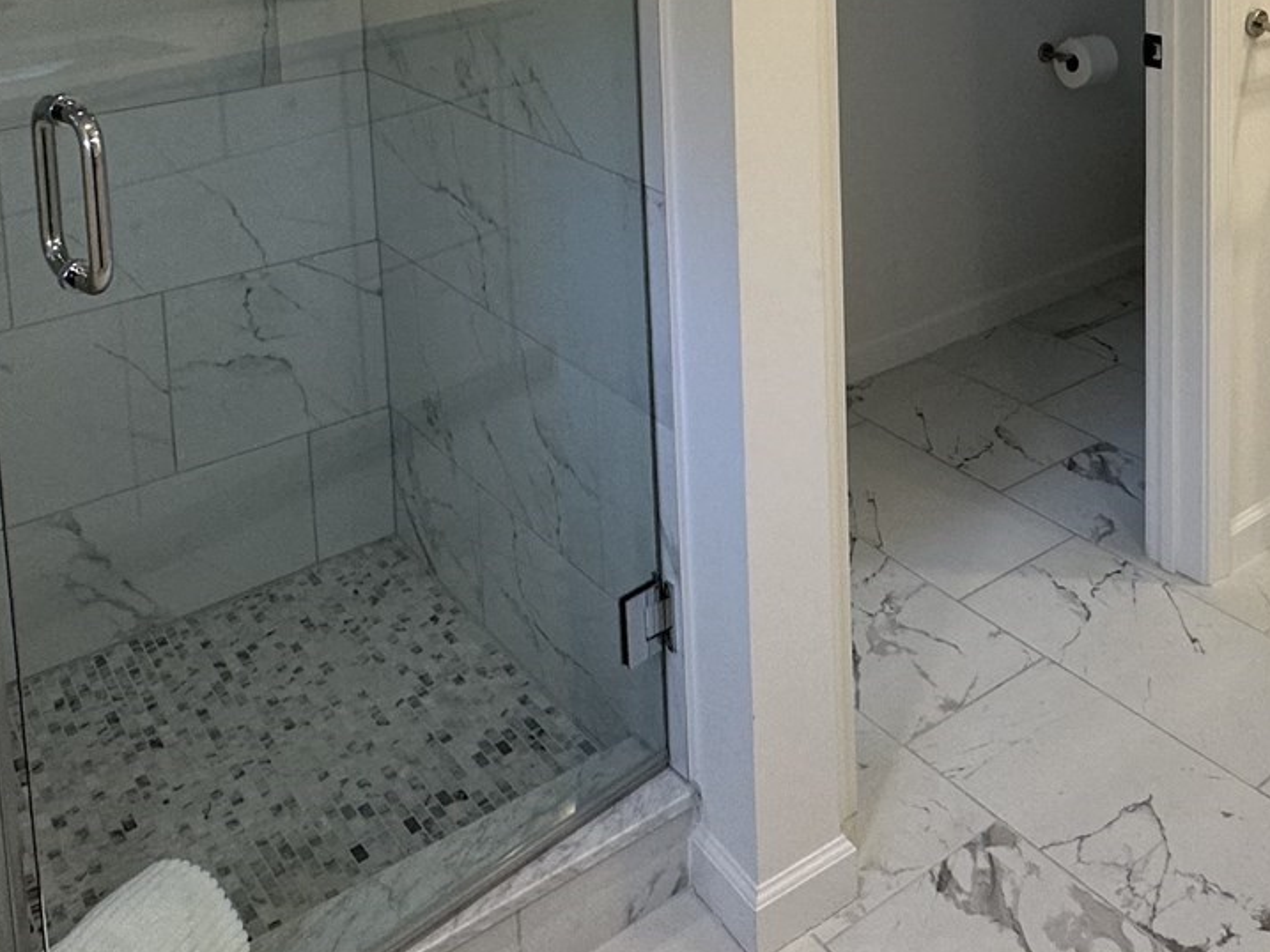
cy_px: -110
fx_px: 1468
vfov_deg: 31.6
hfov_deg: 45.7
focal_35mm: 40
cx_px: 894
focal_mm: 2.22
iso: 100
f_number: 2.2
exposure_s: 1/120
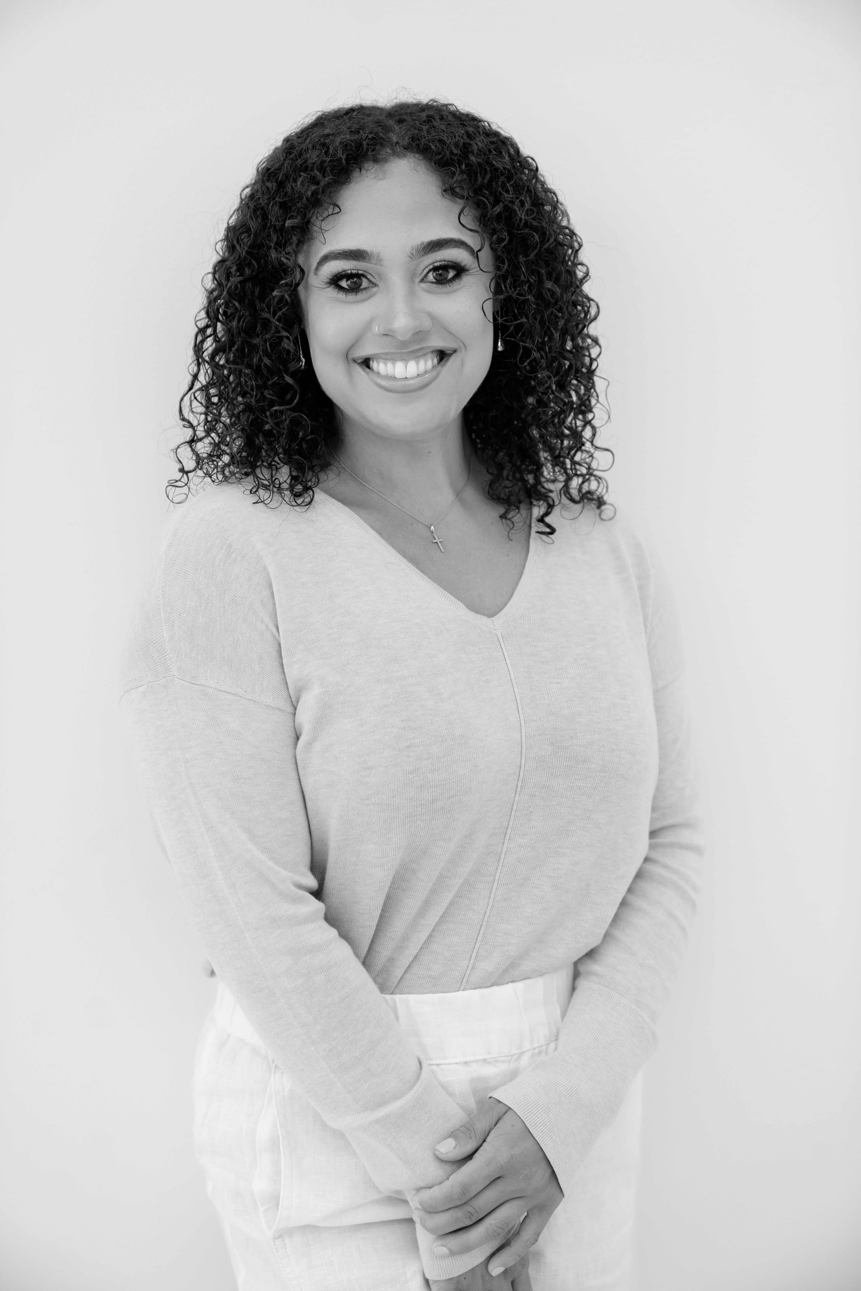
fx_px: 2511
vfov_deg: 28.8
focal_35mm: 70
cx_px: 430
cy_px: 646
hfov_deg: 19.5
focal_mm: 70
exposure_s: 1/250
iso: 500
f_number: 3.2
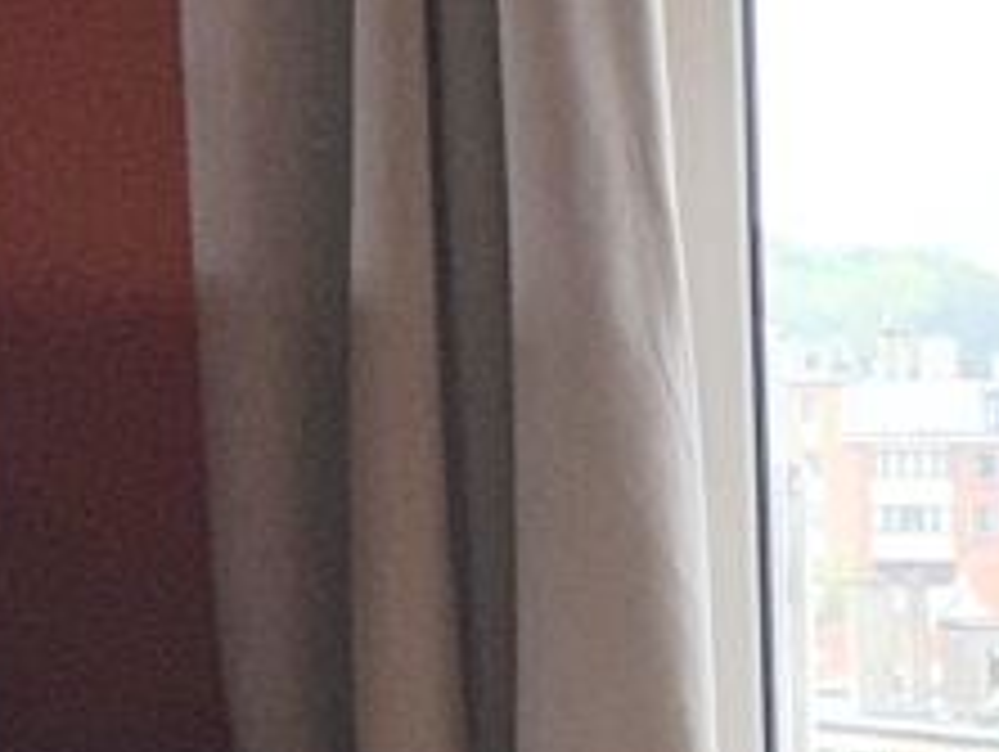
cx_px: 1814
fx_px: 5403
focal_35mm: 187
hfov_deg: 10.0
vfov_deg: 7.8
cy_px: 1144
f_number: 1.6
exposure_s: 1/801
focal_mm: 5.96
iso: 32
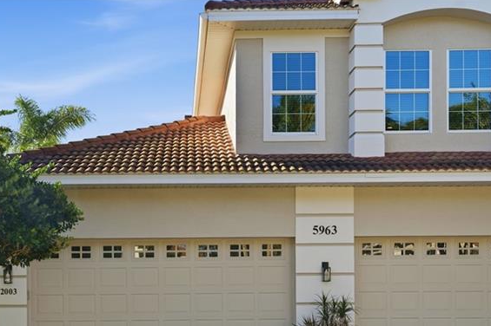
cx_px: 173
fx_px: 791
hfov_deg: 34.3
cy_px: 292
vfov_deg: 22.8
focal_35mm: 58
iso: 200
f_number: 9
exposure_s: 1/640
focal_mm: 32
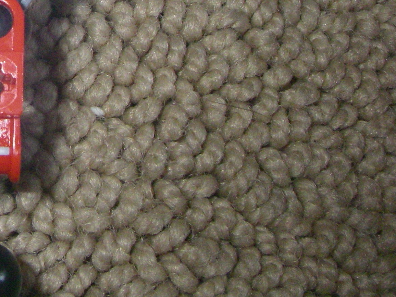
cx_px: -121
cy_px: -52
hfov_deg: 18.1
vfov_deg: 14.2
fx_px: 1155
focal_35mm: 101
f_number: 6.6
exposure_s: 1/50
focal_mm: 6.3
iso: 400
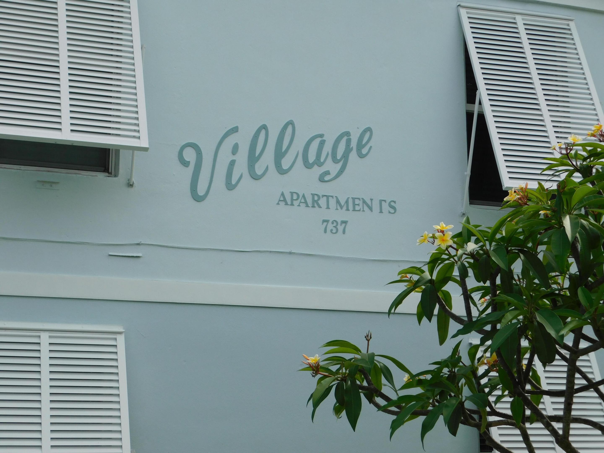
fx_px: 1152
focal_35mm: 66
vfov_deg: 22.3
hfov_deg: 29.4
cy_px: 226
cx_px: 302
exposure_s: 1/800
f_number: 4.2
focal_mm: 11.7
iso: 125
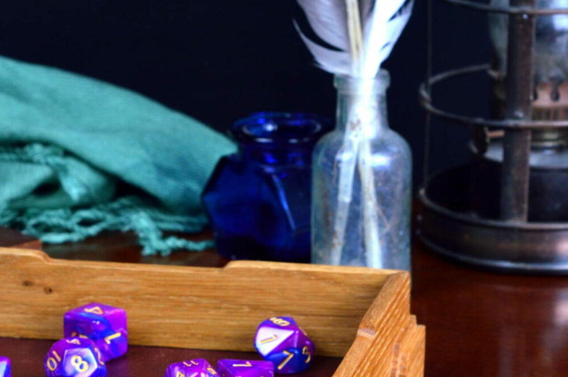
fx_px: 2348
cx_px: 43
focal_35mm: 149
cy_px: 370
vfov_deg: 9.1
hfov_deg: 13.7
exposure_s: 1/20
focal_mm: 50
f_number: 7.1
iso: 200
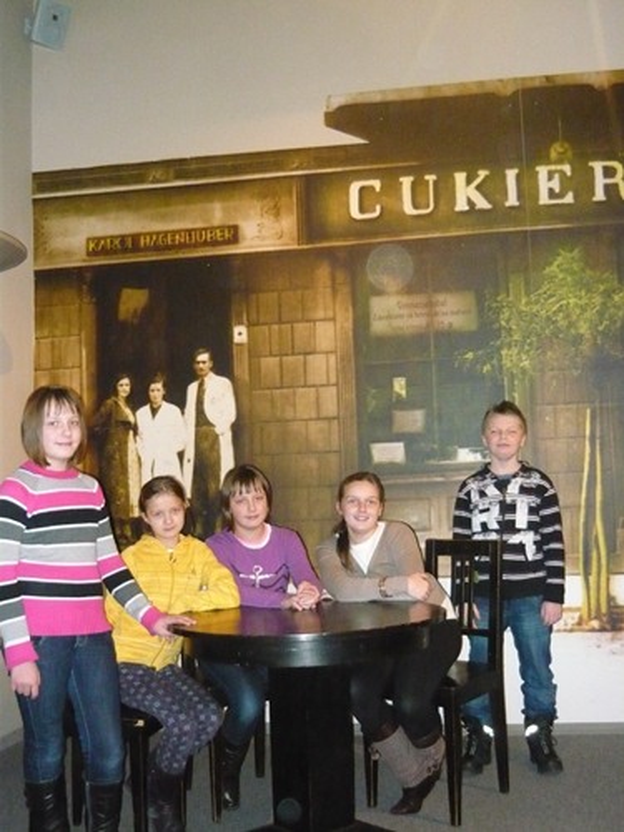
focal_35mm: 38
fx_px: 913
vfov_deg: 49.0
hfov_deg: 37.7
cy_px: 416
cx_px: 312
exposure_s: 1/30
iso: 1000
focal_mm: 6.3
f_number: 2.9
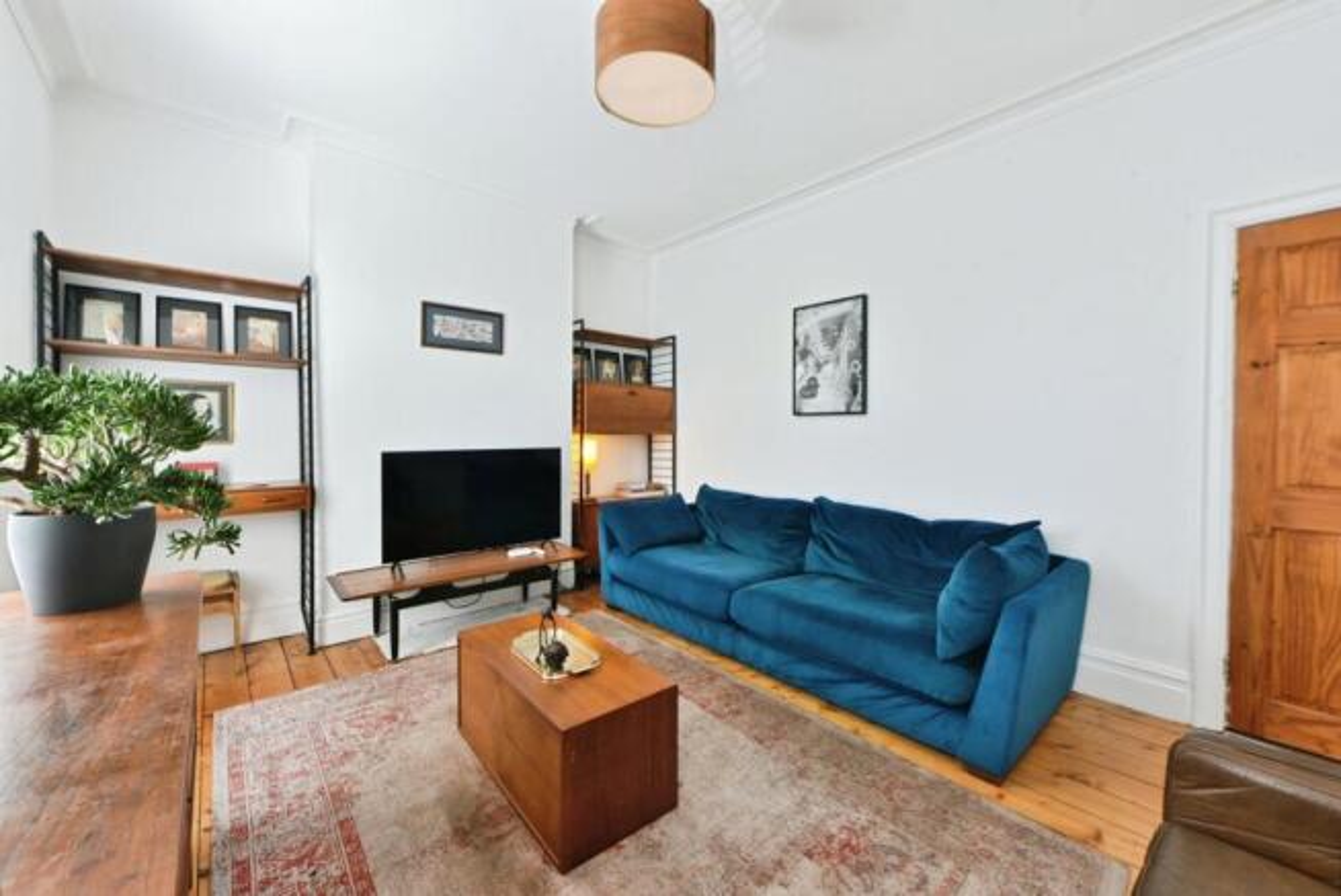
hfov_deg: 104.2
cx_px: 670
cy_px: 448
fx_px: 522
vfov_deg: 81.3
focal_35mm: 14
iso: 500
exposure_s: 1/25
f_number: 10
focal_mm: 14
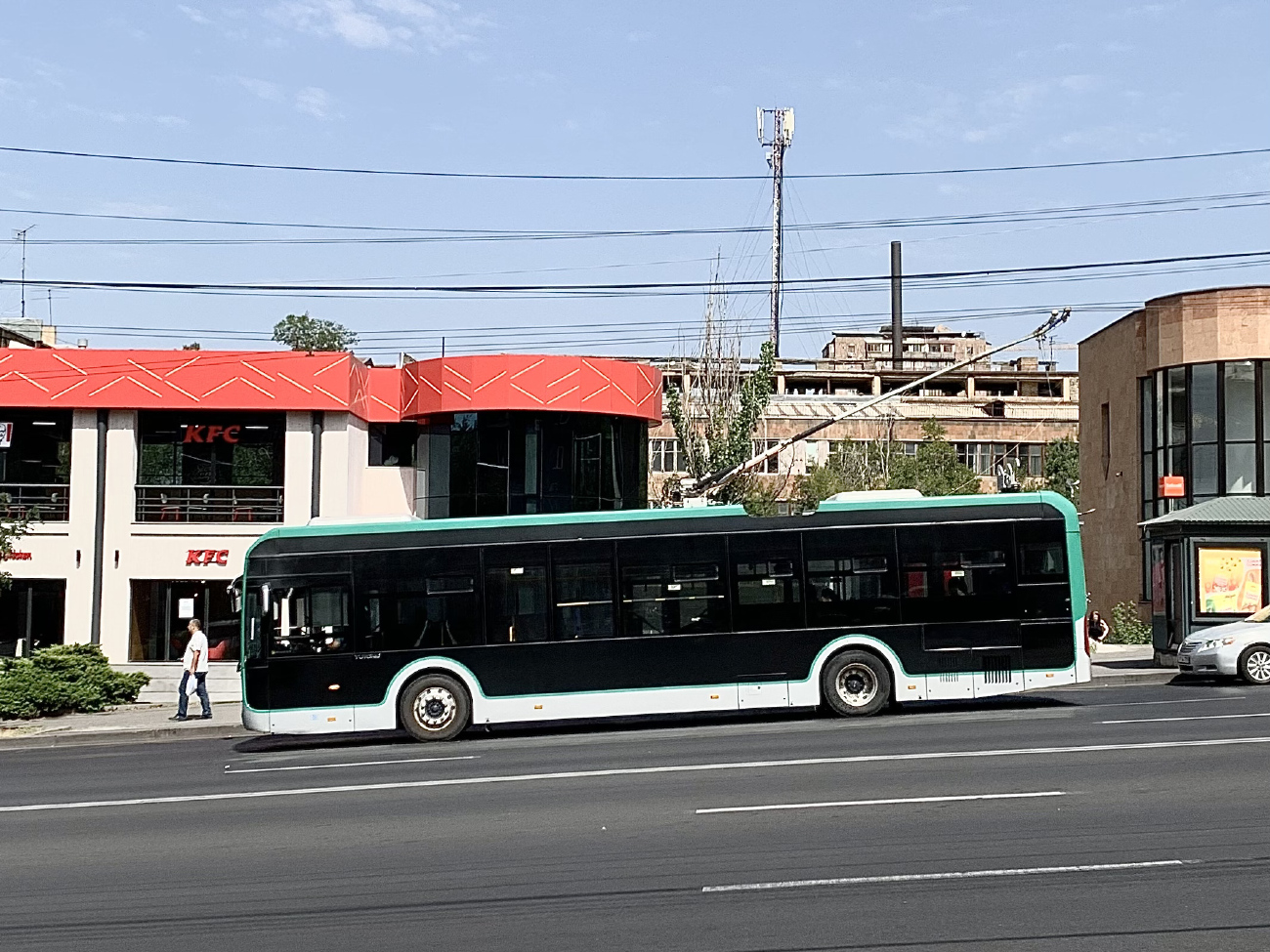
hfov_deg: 67.3
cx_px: 635
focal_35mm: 26
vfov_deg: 53.1
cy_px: 476
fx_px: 954
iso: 25
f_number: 1.8
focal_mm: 4.25
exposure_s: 1/2611
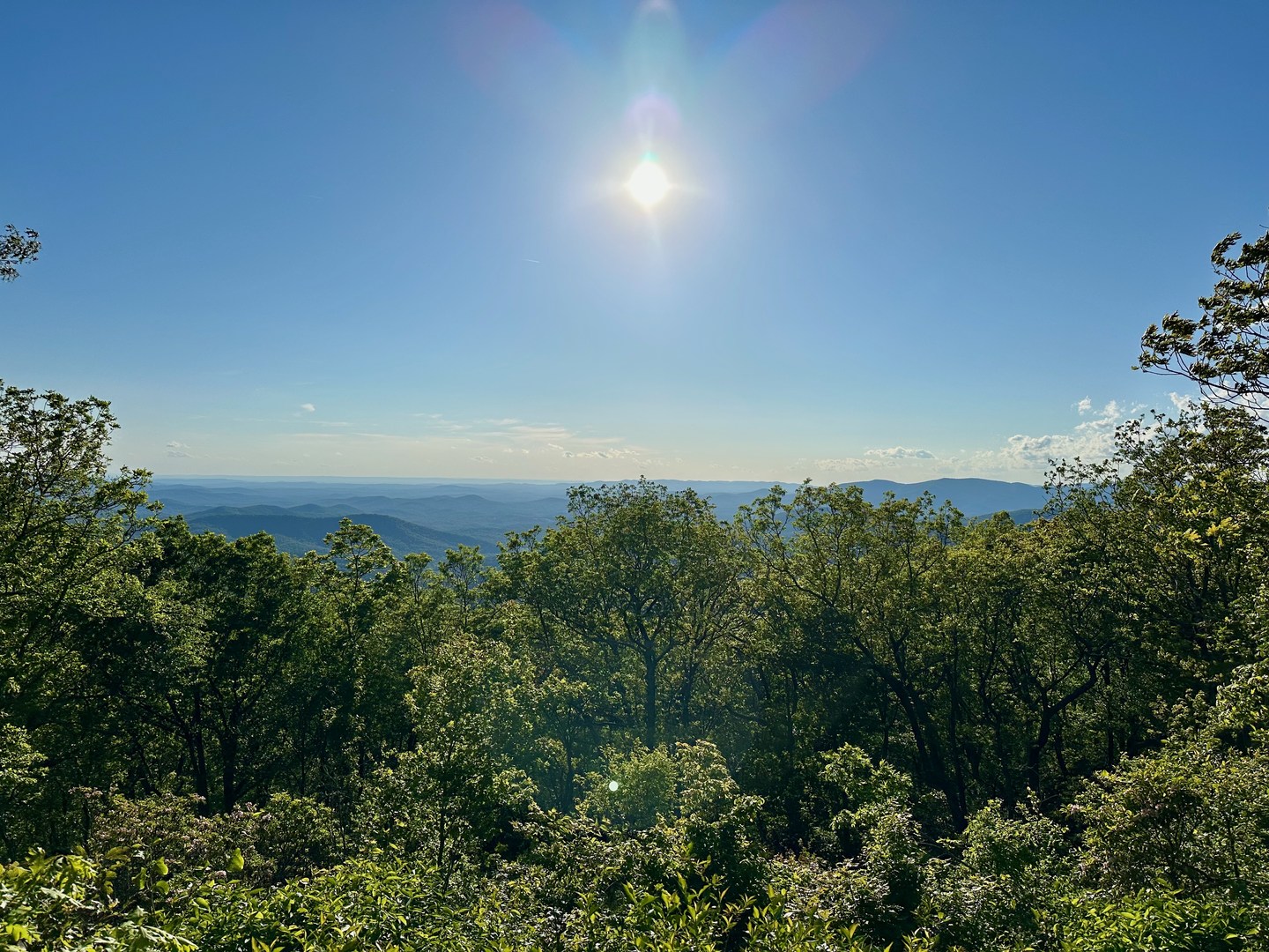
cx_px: 634
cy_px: 476
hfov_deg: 71.6
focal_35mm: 24
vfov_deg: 56.8
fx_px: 880
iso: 80
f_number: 1.78
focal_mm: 6.86
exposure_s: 1/15625
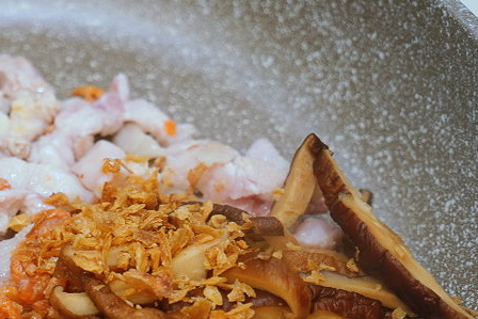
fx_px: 1209
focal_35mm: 91
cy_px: 299
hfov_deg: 21.9
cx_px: 58
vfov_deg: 14.8
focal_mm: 48
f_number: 4
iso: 320
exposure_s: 1/60
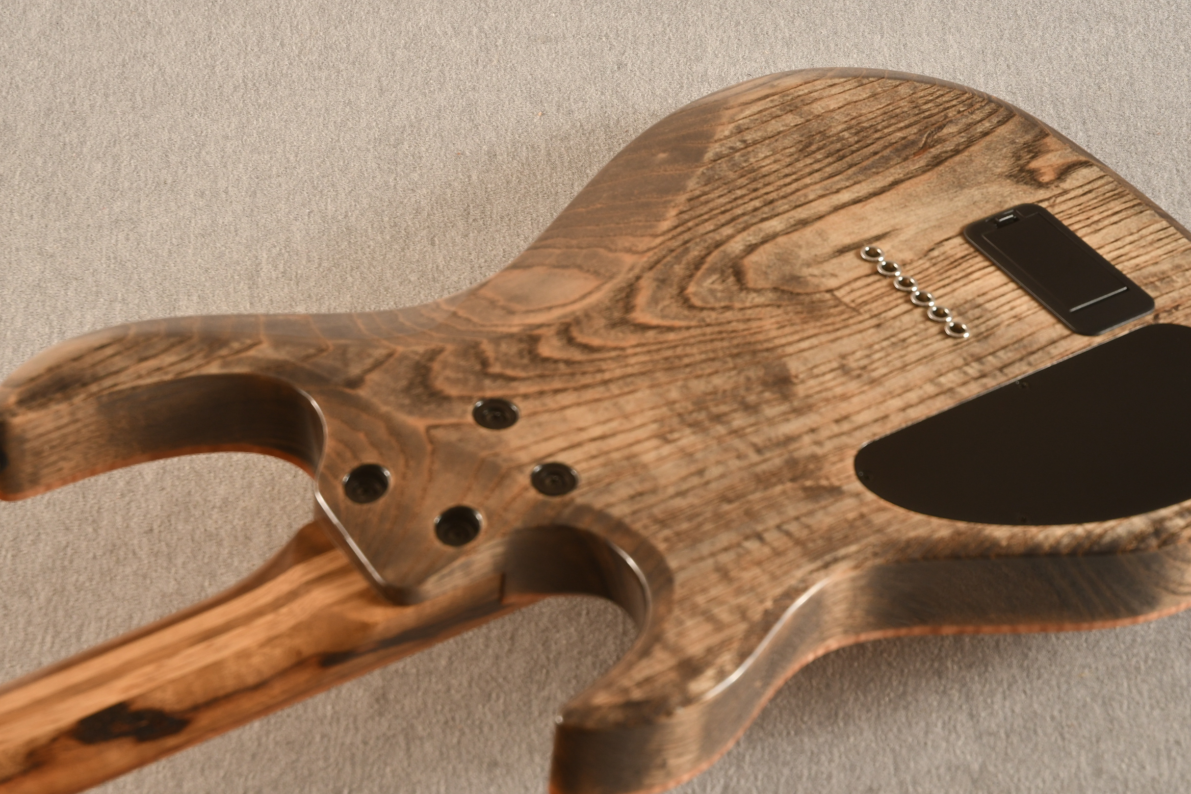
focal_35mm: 86
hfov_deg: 23.6
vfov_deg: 15.9
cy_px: 448
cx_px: 665
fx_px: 2845
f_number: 5
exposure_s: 1/20
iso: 200
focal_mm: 50
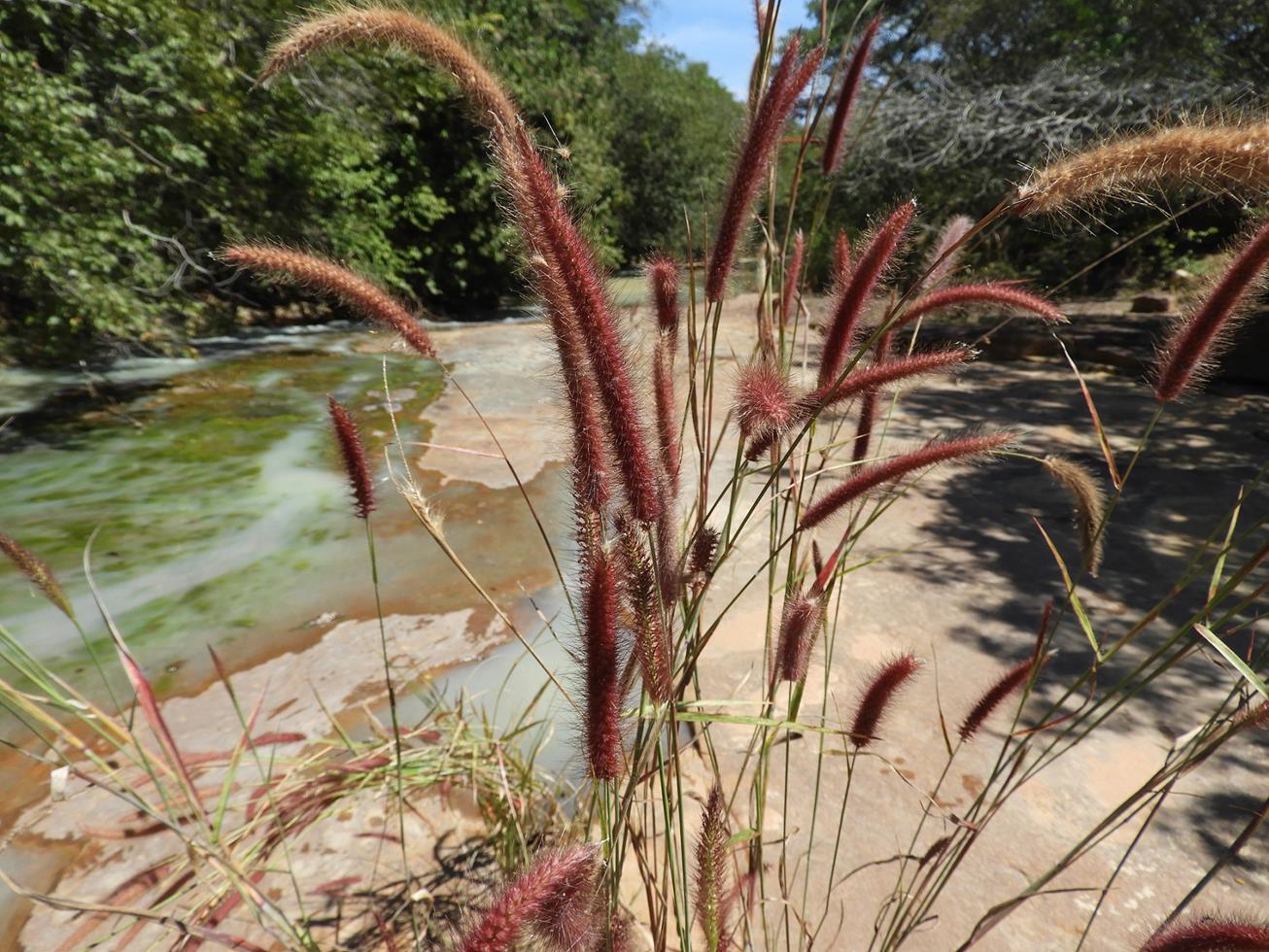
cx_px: 634
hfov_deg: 71.6
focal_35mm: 24
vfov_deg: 56.8
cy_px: 476
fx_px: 880
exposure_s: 1/1000
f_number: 3.3
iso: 100
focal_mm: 4.3
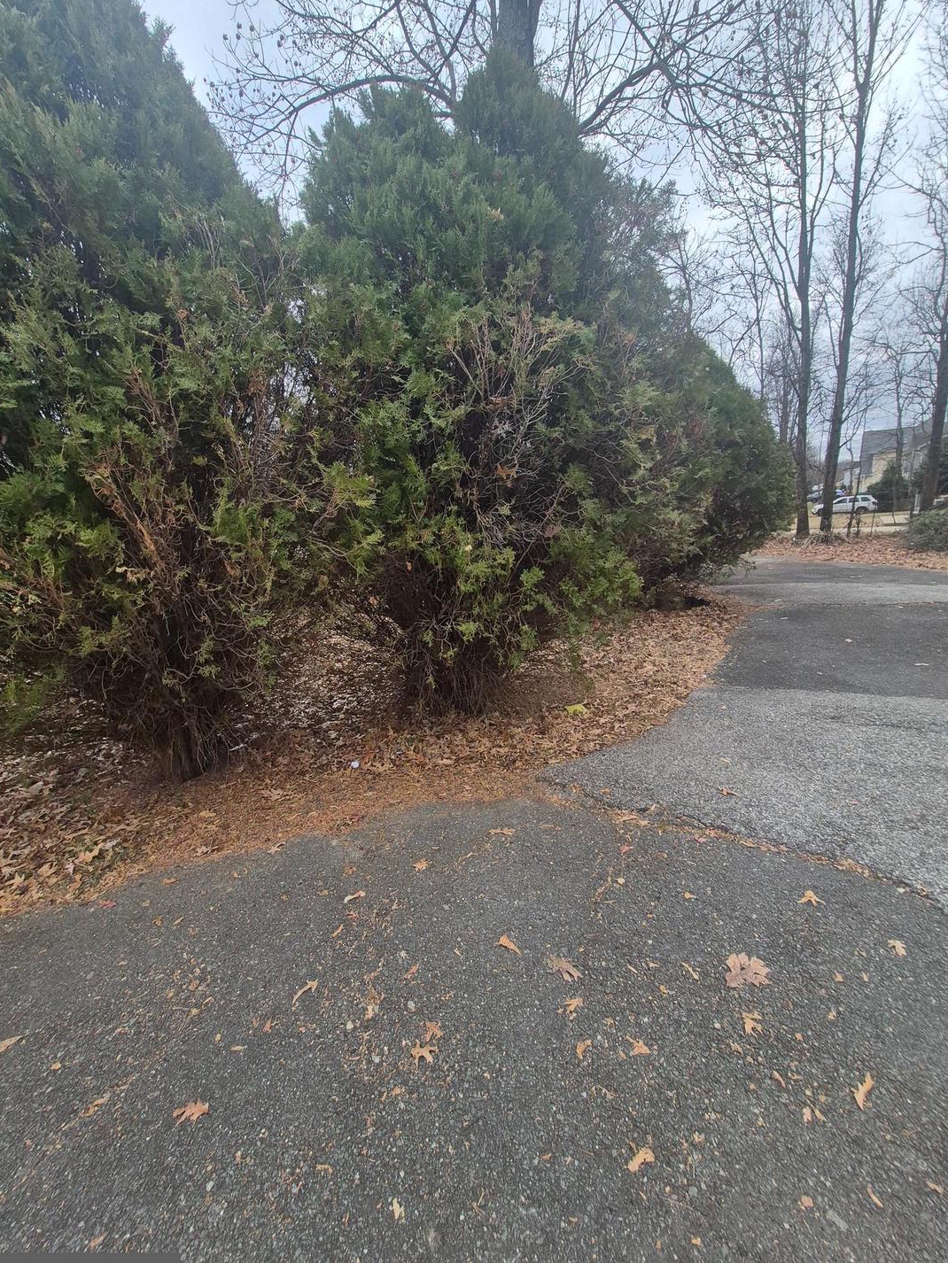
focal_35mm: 14
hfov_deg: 85.7
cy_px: 645
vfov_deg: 102.0
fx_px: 511
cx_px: 470
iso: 50
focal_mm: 1.74
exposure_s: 1/249
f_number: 2.2
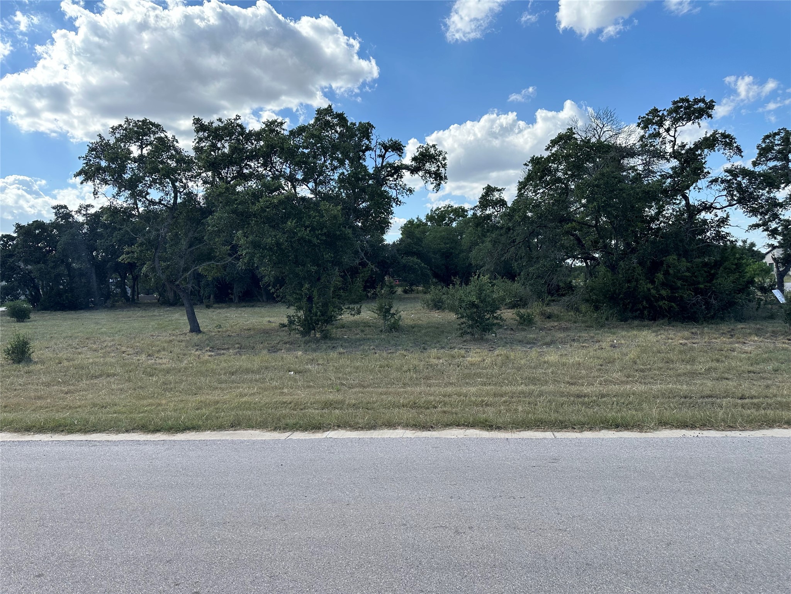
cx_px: 396
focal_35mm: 24
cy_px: 297
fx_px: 548
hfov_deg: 71.6
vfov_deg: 56.8
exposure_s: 1/2660
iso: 80
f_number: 1.78
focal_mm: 6.86
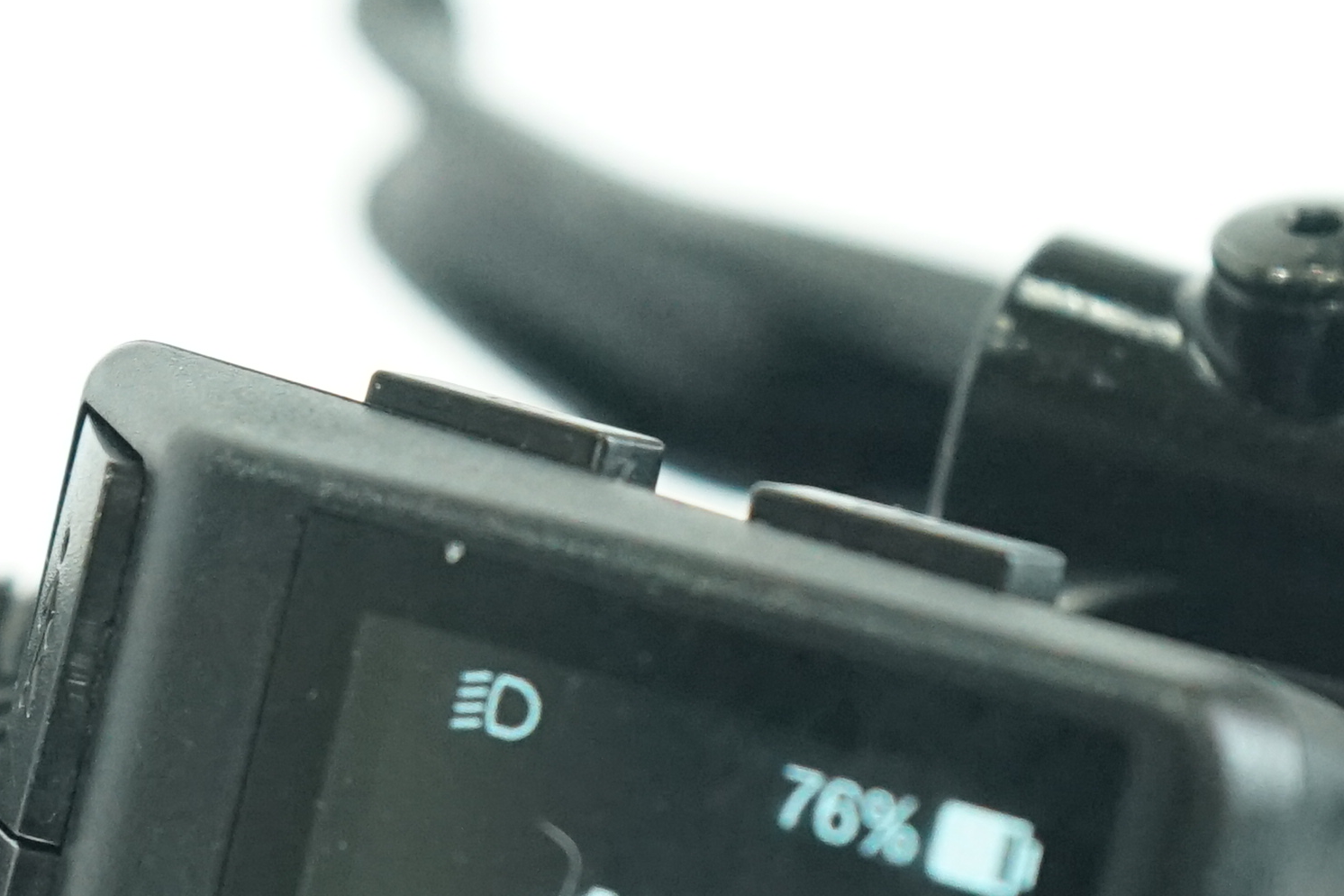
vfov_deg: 7.5
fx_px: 6755
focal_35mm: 181
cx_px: 338
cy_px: 1076
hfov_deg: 11.3
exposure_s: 1/200
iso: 3200
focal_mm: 45
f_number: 5
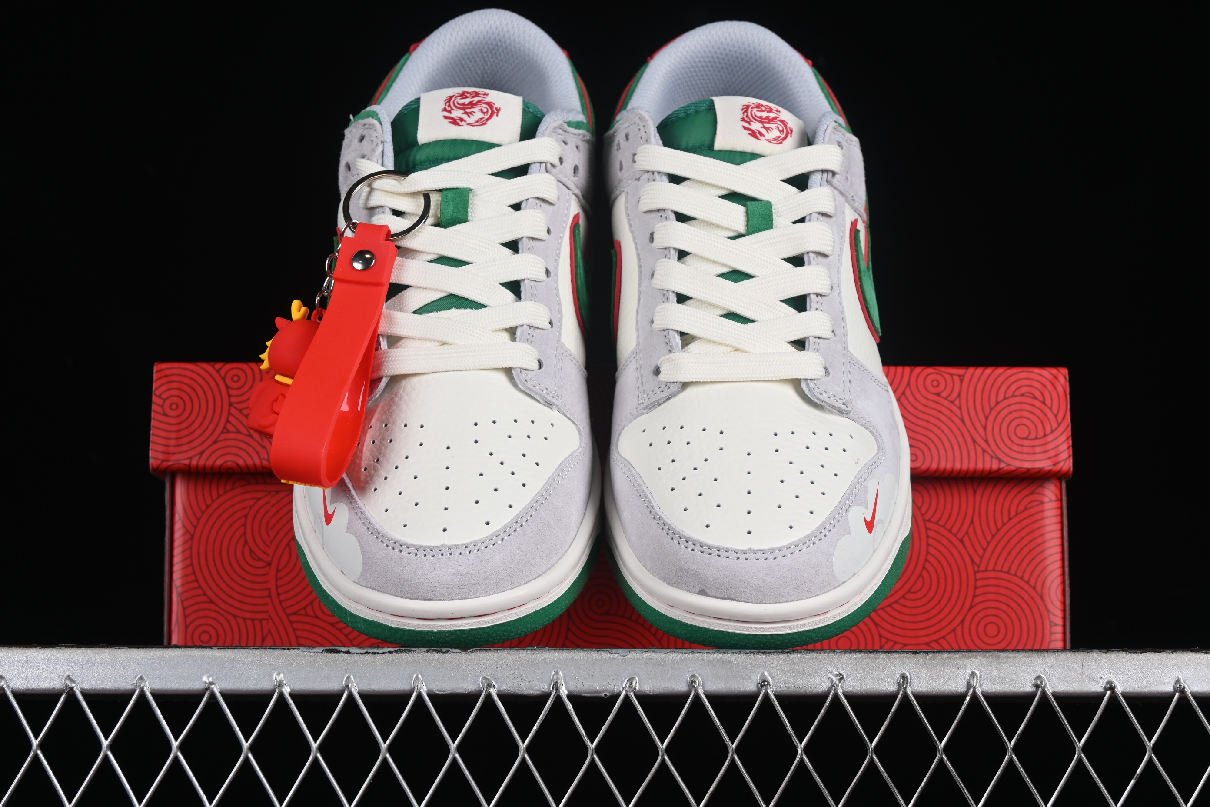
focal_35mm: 75
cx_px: 605
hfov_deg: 27.0
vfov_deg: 18.2
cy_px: 404
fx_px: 2521
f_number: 8
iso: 160
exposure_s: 1/80
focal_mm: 50
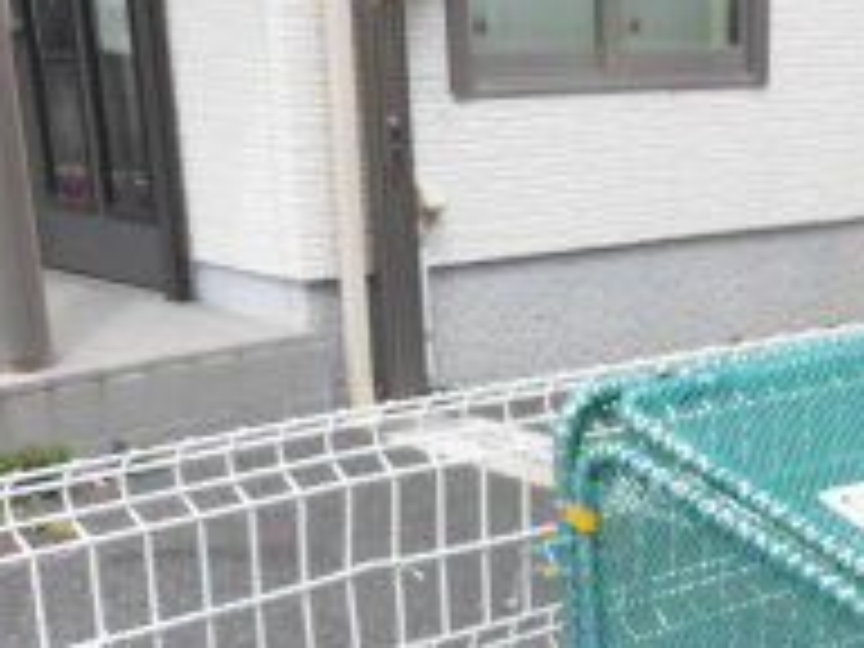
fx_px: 1997
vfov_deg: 16.5
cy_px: 1026
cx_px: 891
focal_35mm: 80
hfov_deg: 23.3
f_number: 3.1
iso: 100
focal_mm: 4.3
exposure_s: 1/400
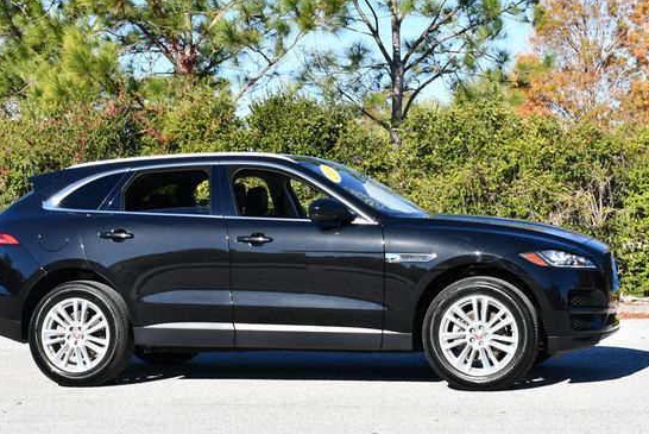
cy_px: 184
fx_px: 1479
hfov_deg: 24.7
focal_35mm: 82
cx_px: 305
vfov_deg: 16.7
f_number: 8
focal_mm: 35
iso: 140
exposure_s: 1/250
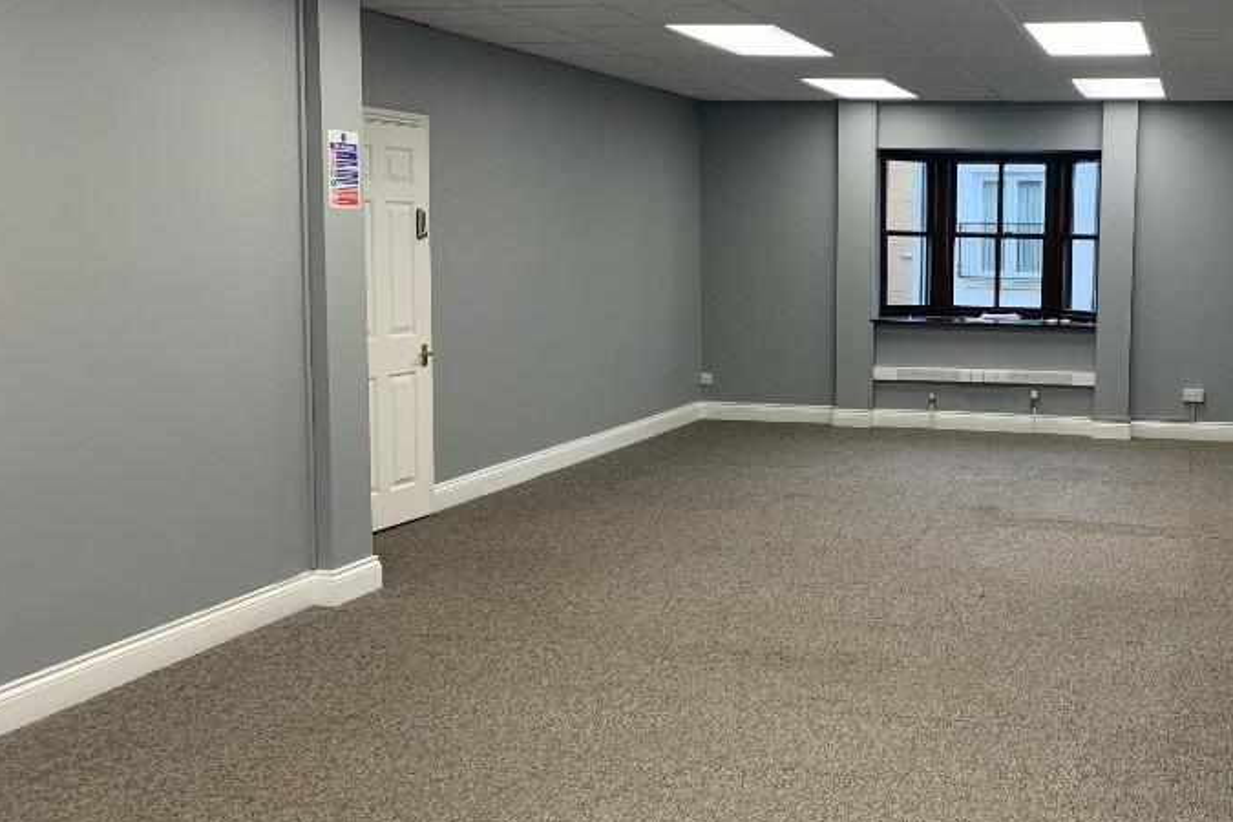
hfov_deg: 45.7
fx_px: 1404
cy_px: 393
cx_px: 926
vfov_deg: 32.6
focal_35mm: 41
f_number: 1.8
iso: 100
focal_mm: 4.25
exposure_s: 1/108
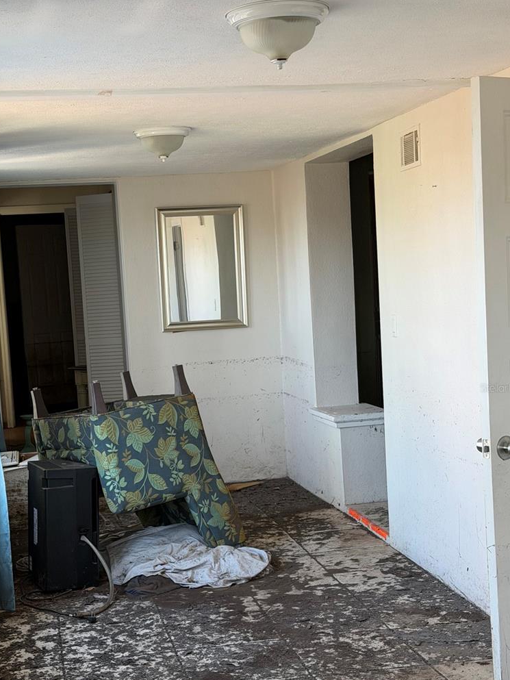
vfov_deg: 33.2
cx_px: 221
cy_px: 388
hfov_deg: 25.2
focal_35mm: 58
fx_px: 1139
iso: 100
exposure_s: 1/83
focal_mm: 6.76
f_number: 1.78
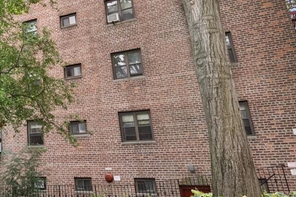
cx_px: -36
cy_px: 31
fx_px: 345
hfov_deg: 37.9
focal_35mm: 42
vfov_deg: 30.8
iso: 640
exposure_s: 1/125
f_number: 14
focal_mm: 17
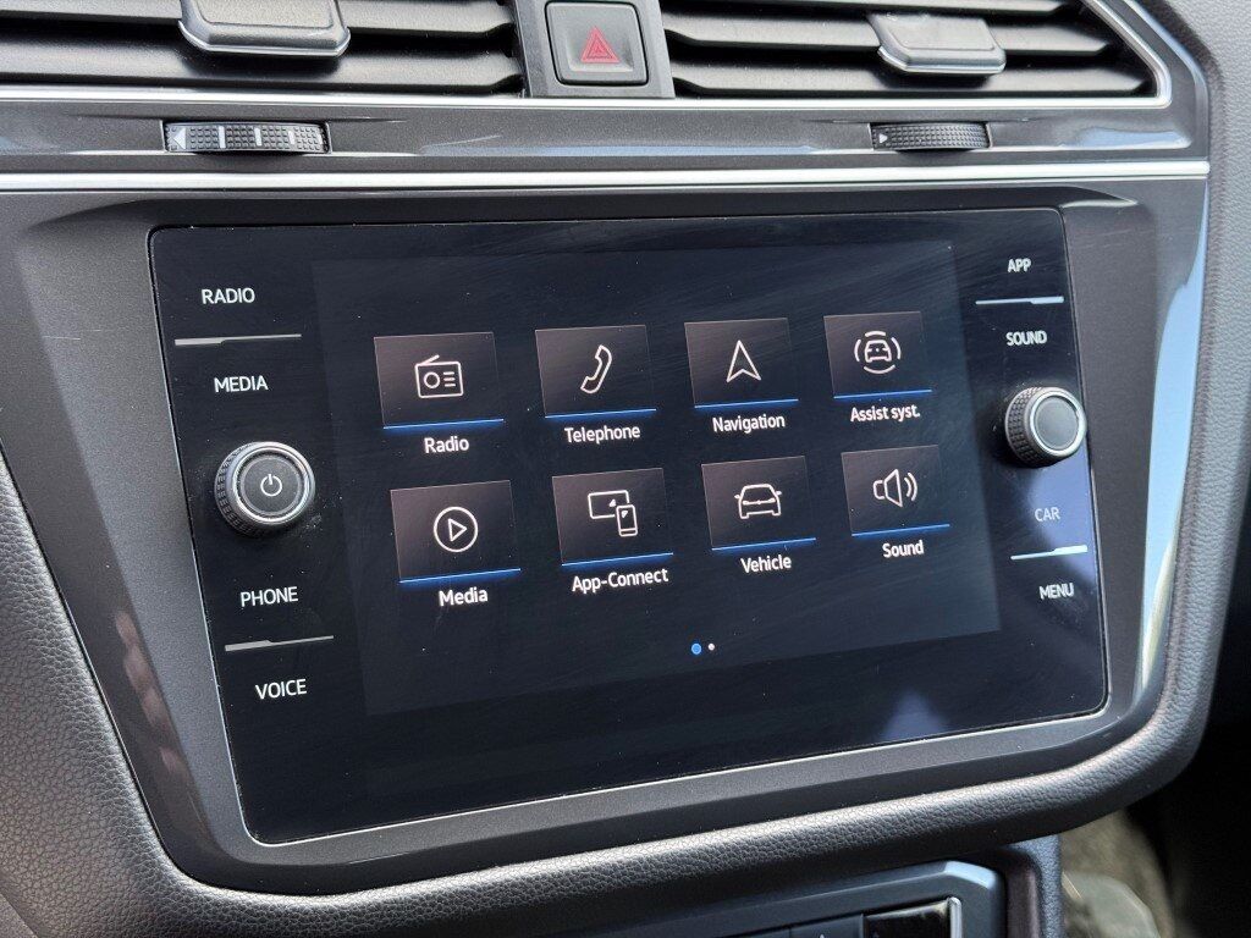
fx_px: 1735
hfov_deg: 39.7
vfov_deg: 30.3
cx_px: 626
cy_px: 469
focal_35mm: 48
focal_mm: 6.76
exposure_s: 1/112
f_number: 1.78
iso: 100
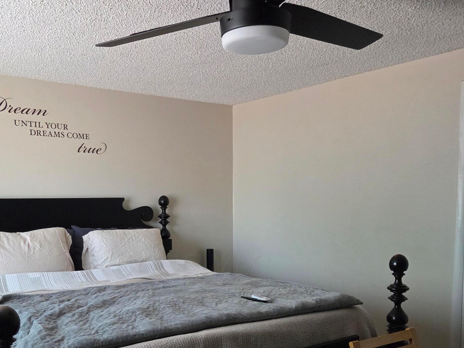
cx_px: 193
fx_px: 509
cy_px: 265
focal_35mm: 38
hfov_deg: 48.8
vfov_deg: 36.7
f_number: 1.8
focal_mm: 5.4
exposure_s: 1/120
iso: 640
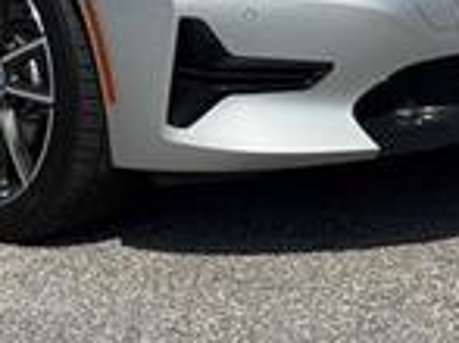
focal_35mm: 165
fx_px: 2186
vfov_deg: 8.9
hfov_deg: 11.9
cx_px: 59
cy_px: -87
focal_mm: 6.76
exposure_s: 1/7092
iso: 64
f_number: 1.78
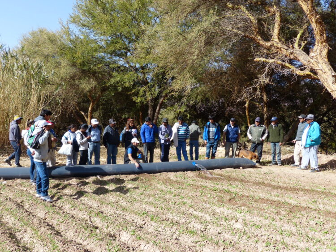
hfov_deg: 56.8
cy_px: 126
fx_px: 311
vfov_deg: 44.2
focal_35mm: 32
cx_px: 168
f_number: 4
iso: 100
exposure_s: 1/500
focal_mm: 5.7
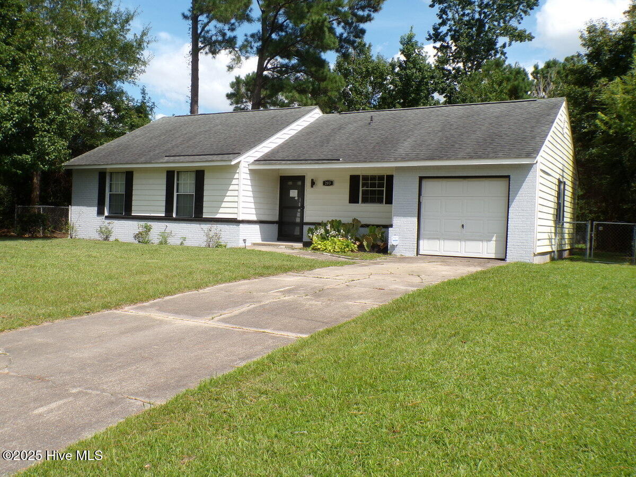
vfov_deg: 44.2
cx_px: 318
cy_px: 238
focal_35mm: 32
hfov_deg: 56.8
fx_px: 588
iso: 100
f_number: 4.8
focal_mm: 5.8
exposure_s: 1/480
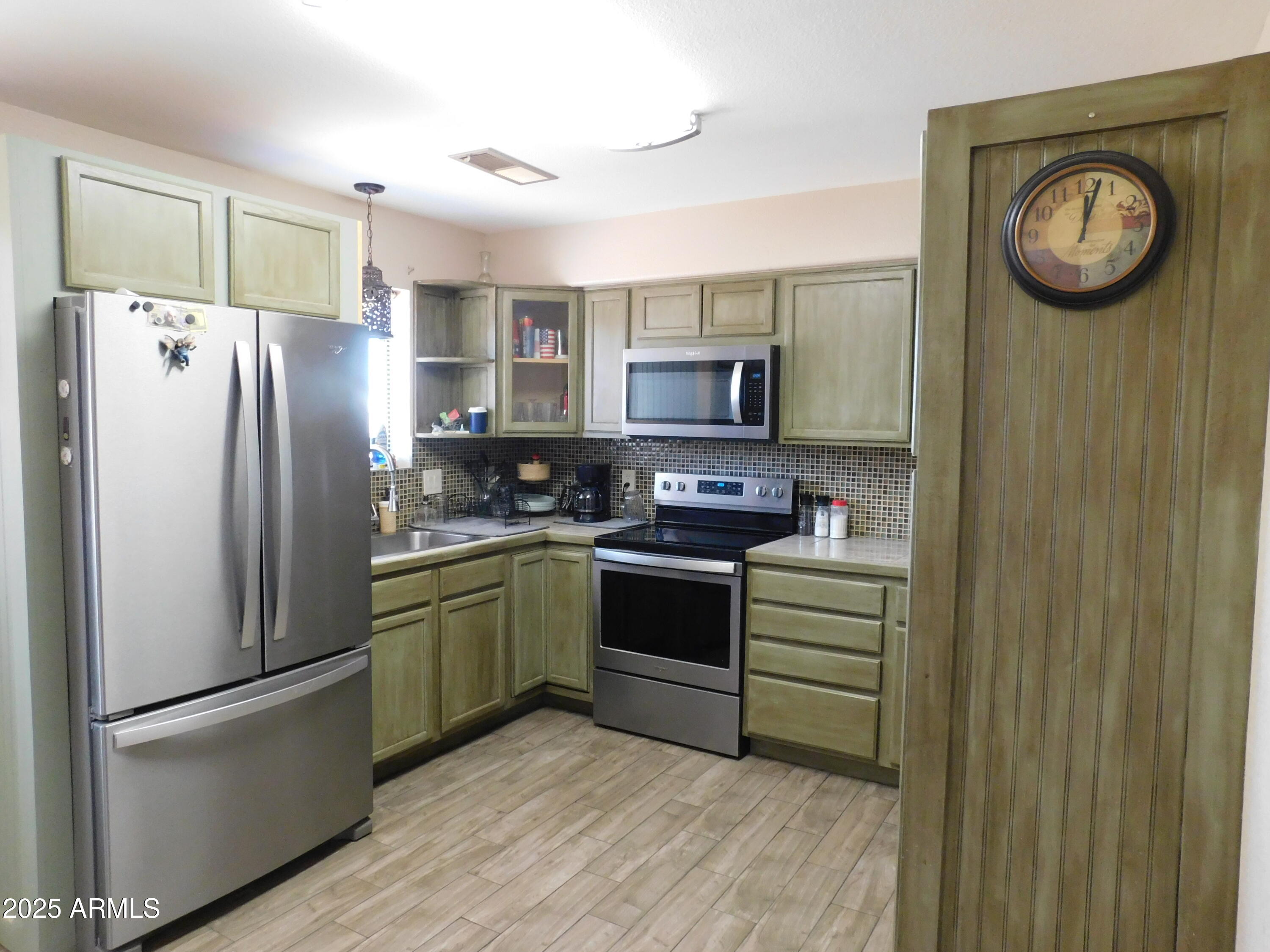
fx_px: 844
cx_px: 635
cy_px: 476
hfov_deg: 73.9
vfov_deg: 58.9
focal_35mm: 23
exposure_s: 1/25
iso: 400
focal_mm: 4
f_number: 3
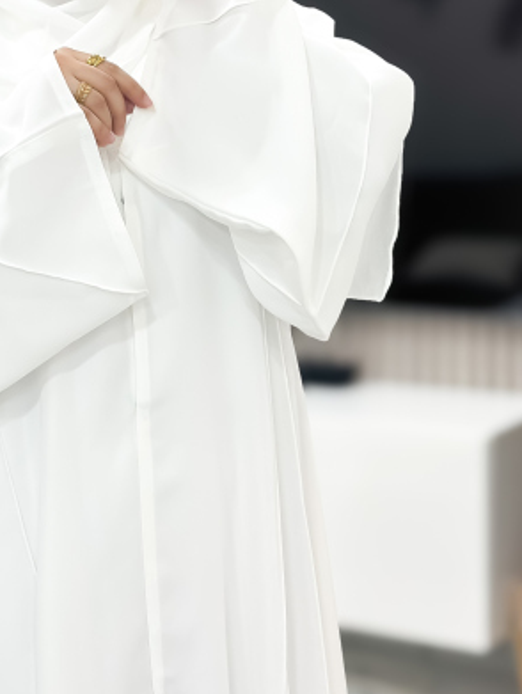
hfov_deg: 15.9
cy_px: 154
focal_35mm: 92
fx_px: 1847
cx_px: 40
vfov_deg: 21.1
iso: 100
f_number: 1.8
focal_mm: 6.86
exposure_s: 1/100
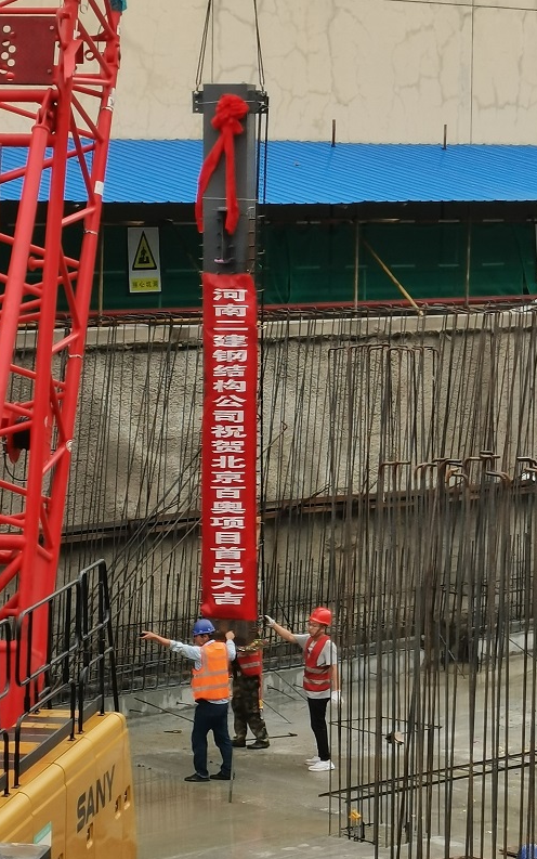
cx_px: 245
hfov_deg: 10.6
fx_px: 2902
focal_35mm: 124
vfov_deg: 16.8
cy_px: 431
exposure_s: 1/104
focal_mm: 5.58
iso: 50
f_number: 1.8
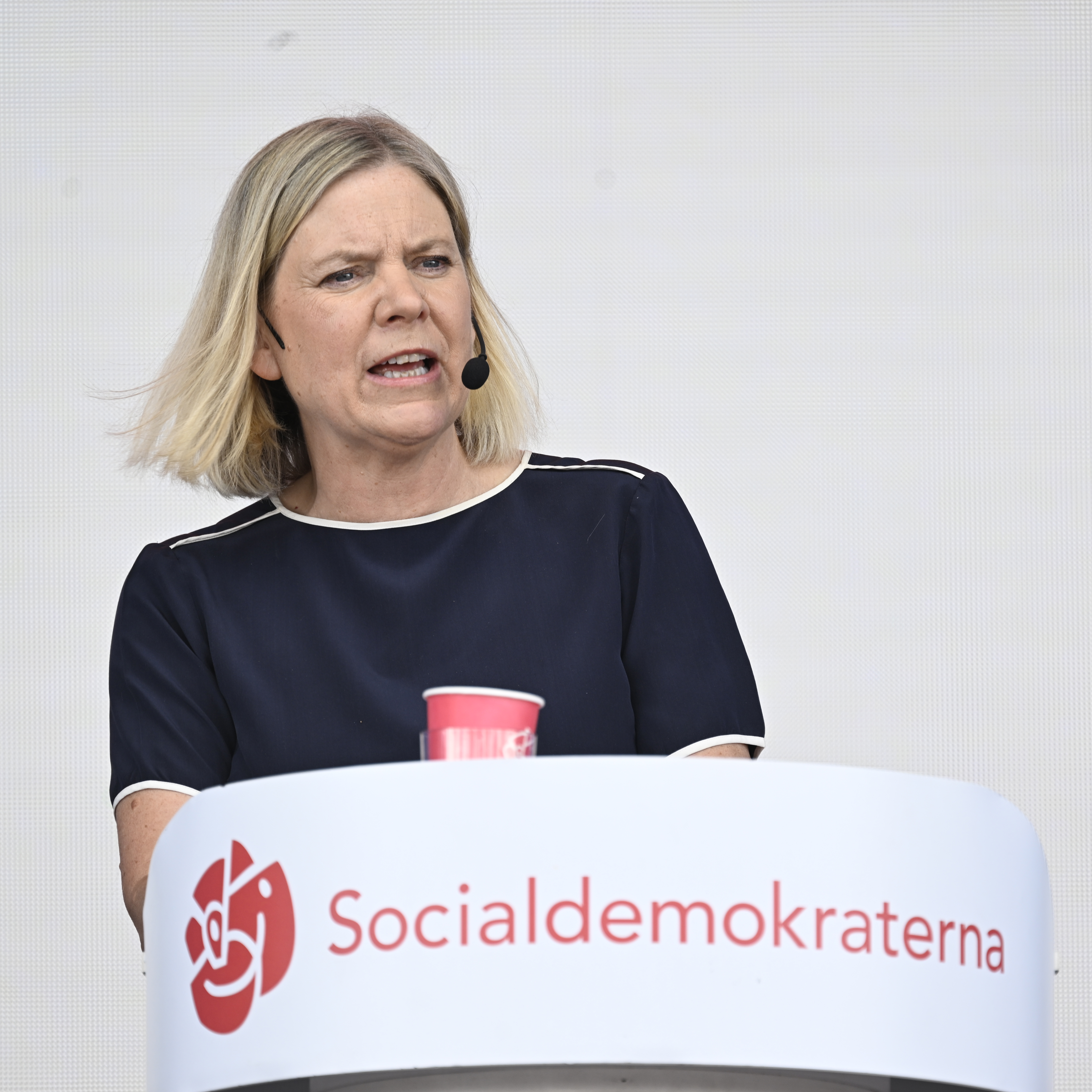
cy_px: 545
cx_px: 582
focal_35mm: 511
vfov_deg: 3.4
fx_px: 18238
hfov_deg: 3.4
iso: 200
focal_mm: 400
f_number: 6.3
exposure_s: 1/160
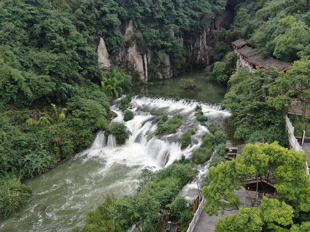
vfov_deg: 44.2
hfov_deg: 56.8
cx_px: 155
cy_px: 116
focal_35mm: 32
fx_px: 287
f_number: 3.1
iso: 100
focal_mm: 5.45
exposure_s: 1/120
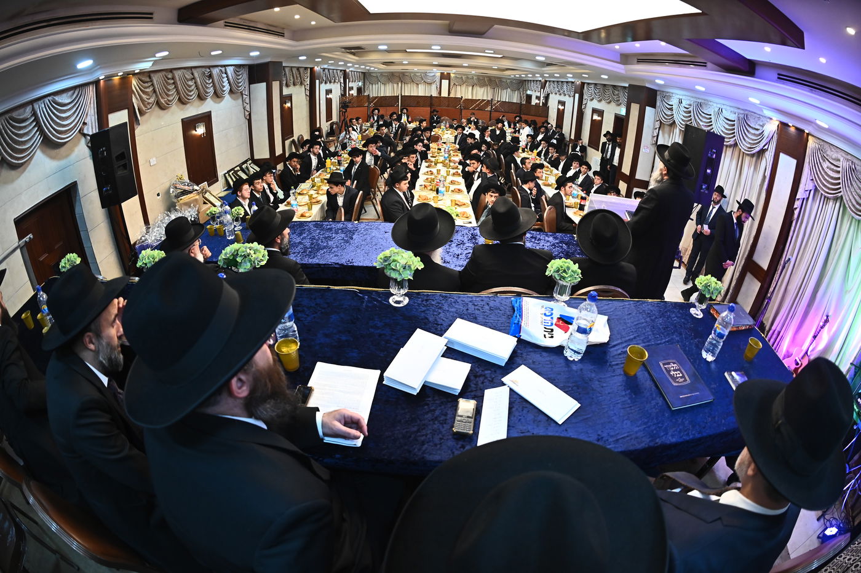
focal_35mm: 16
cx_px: 430
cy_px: 286
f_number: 5
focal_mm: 16
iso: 2000
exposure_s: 1/200
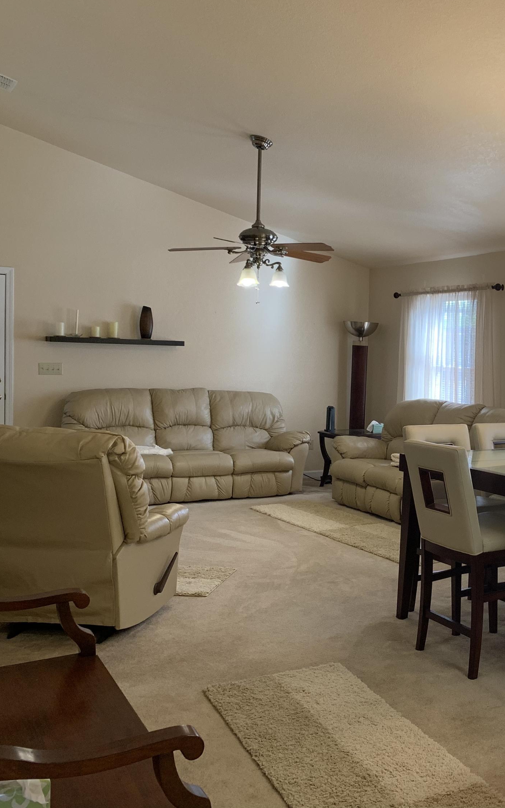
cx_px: 465
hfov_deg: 32.5
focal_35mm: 37
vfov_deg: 52.7
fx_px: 815
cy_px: 402
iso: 80
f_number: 1.8
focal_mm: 4.25
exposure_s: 1/60
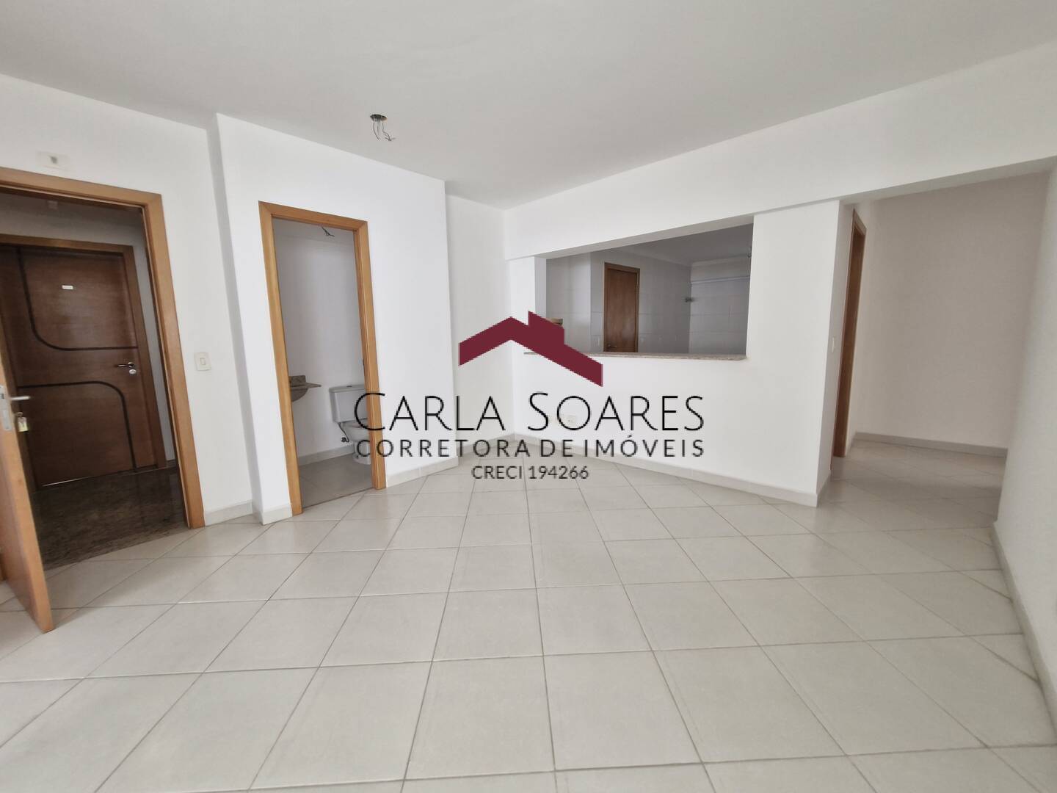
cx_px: 528
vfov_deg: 89.9
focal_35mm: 13
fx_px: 397
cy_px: 396
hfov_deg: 106.2
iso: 80
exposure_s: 1/60
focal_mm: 1.74
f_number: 2.2
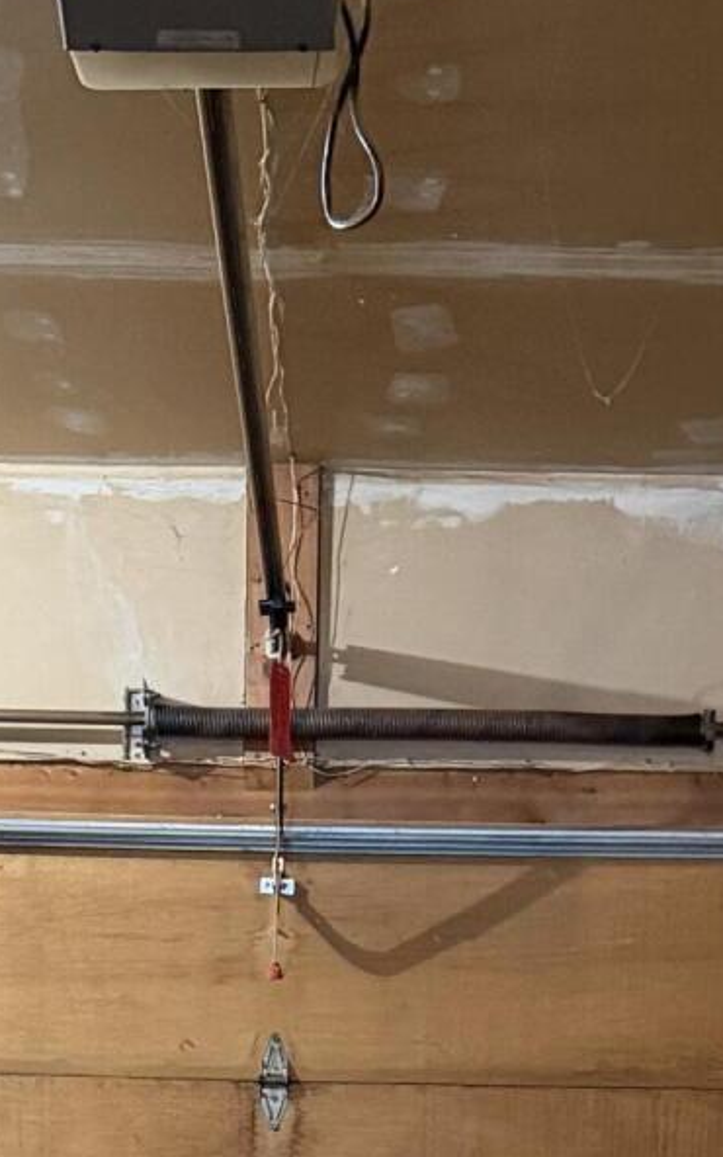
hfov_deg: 15.2
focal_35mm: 86
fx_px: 2711
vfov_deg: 20.2
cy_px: 1804
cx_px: 297
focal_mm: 6.76
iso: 800
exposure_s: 1/30
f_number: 1.78
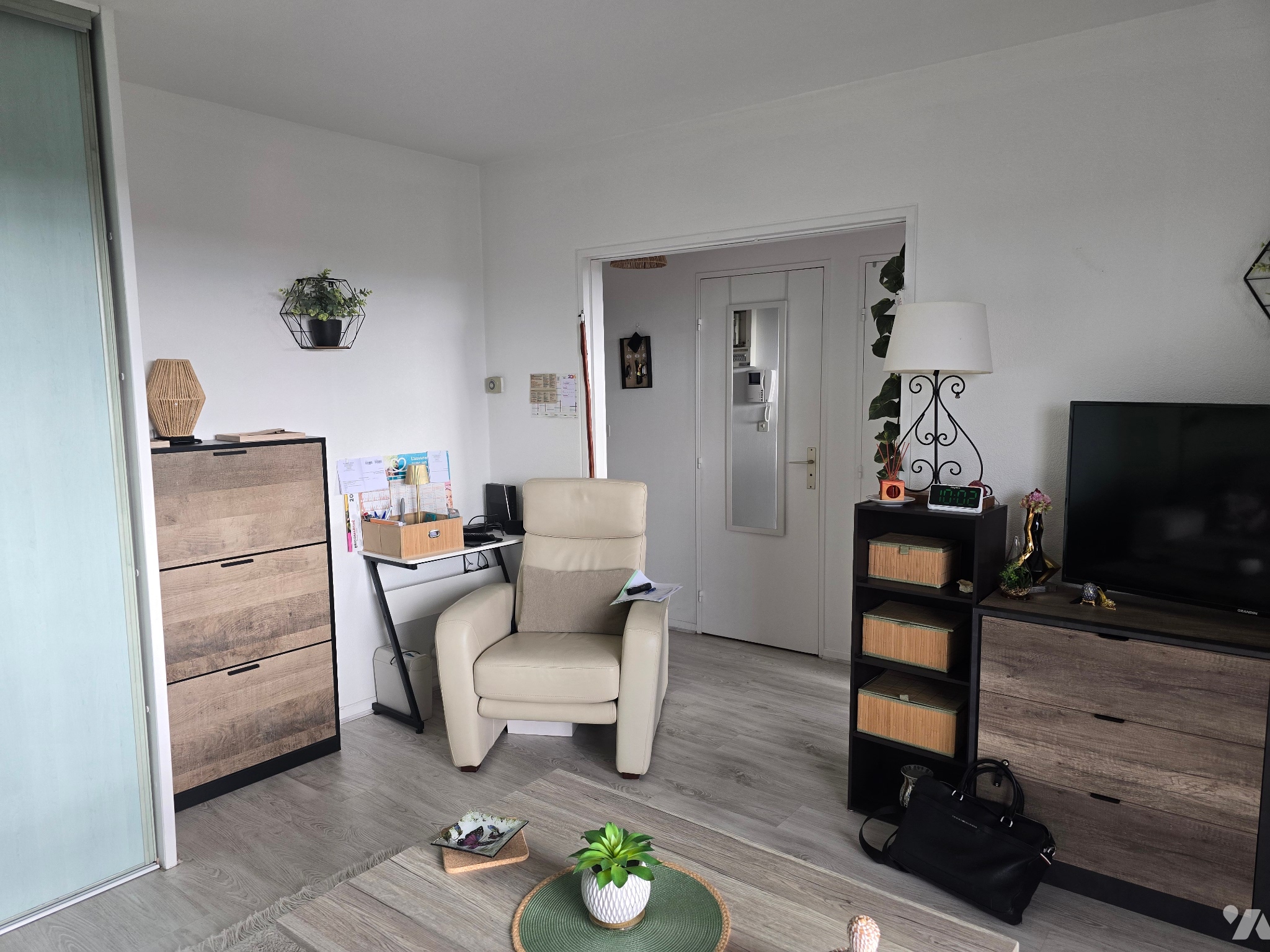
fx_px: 844
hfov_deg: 73.9
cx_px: 635
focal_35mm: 23
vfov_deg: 58.9
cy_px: 476
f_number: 1.7
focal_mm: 6.3
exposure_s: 1/180
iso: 100
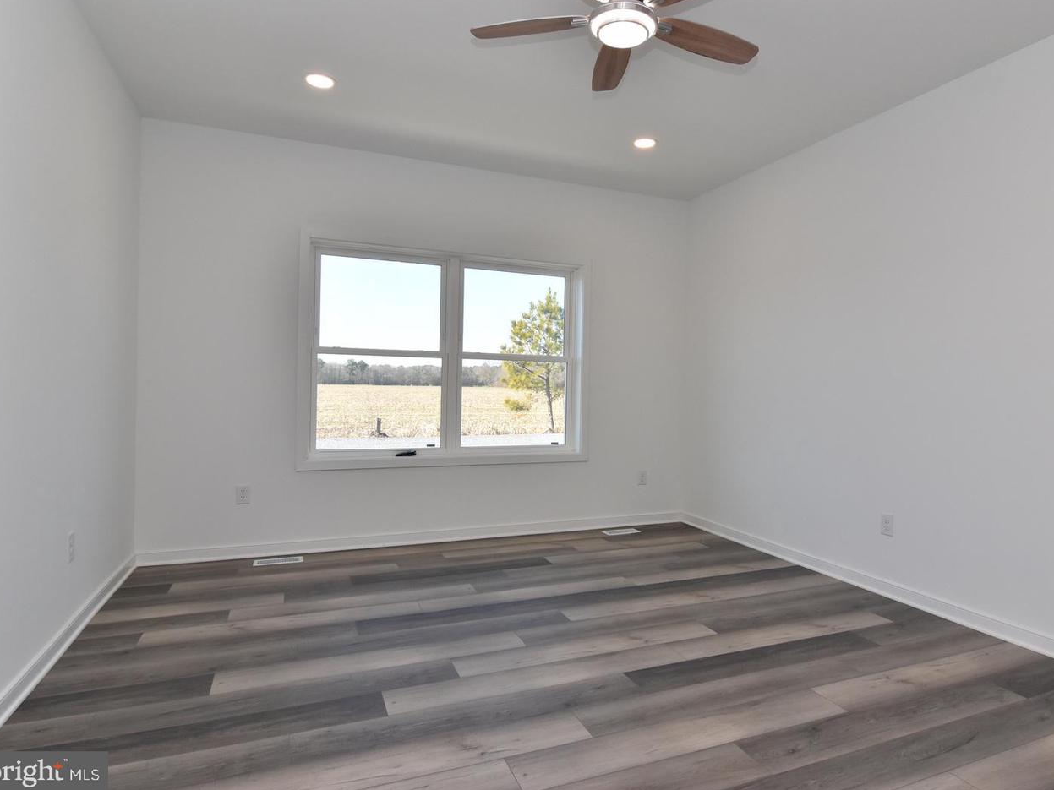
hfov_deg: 81.5
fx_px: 609
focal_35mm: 20
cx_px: 585
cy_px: 388
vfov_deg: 66.0
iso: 800
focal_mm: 12
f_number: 10
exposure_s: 1/200
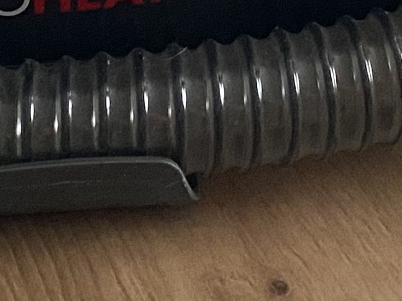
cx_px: 75
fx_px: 1881
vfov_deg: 7.9
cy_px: -591
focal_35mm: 162
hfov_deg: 12.1
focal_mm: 4.25
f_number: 1.8
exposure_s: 1/60
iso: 250
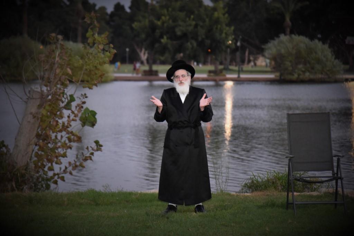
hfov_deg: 17.1
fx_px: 1180
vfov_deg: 11.4
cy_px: 118
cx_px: 177
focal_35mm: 120
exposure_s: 1/125
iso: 2500
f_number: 4
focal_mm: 120
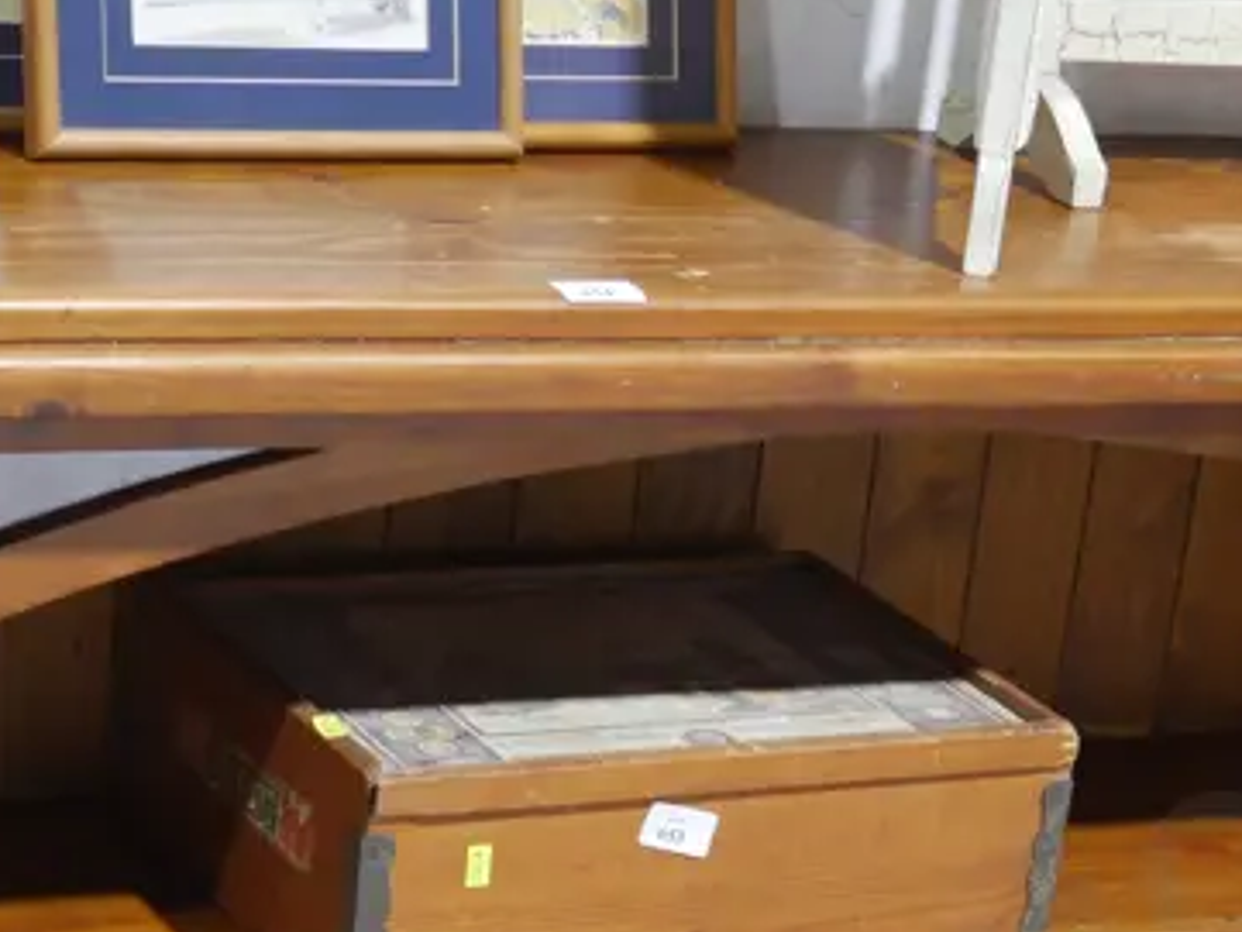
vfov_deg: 12.1
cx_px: 809
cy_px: 1178
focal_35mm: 119
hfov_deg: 16.5
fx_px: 4271
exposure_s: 1/60
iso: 800
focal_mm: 21
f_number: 4.6
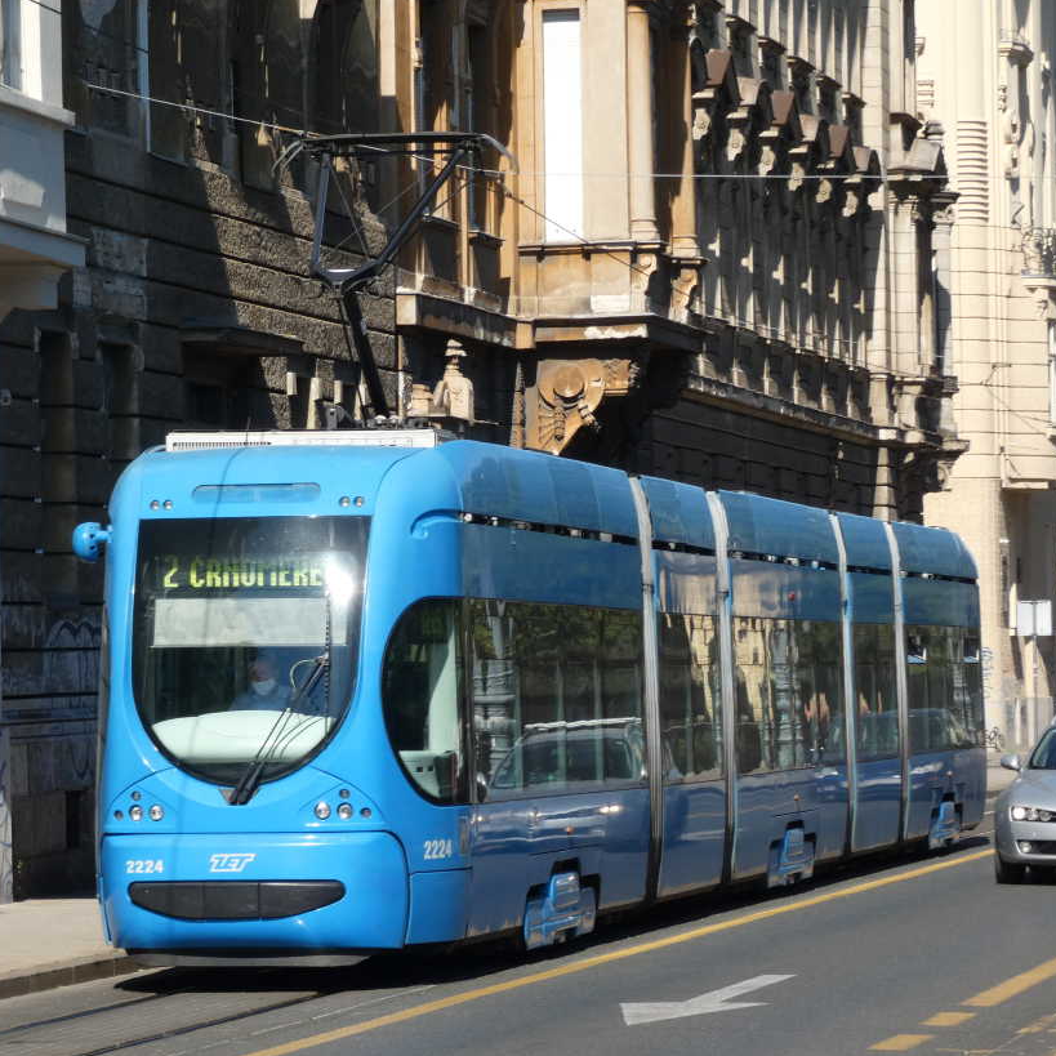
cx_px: 351
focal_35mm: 171
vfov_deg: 10.2
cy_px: 556
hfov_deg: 10.2
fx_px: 5902
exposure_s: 1/320
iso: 80
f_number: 5.2
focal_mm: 23.7
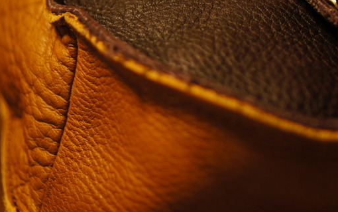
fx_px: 848
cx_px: 296
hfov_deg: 22.1
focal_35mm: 92
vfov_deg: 14.1
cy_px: 37
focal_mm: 30
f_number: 2.8
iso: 400
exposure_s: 1/20
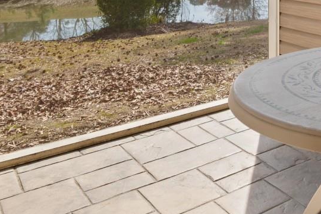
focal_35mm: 45
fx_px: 401
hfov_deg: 37.8
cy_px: -60
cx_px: 336
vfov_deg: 25.8
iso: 100
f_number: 4.5
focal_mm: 10
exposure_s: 1/50
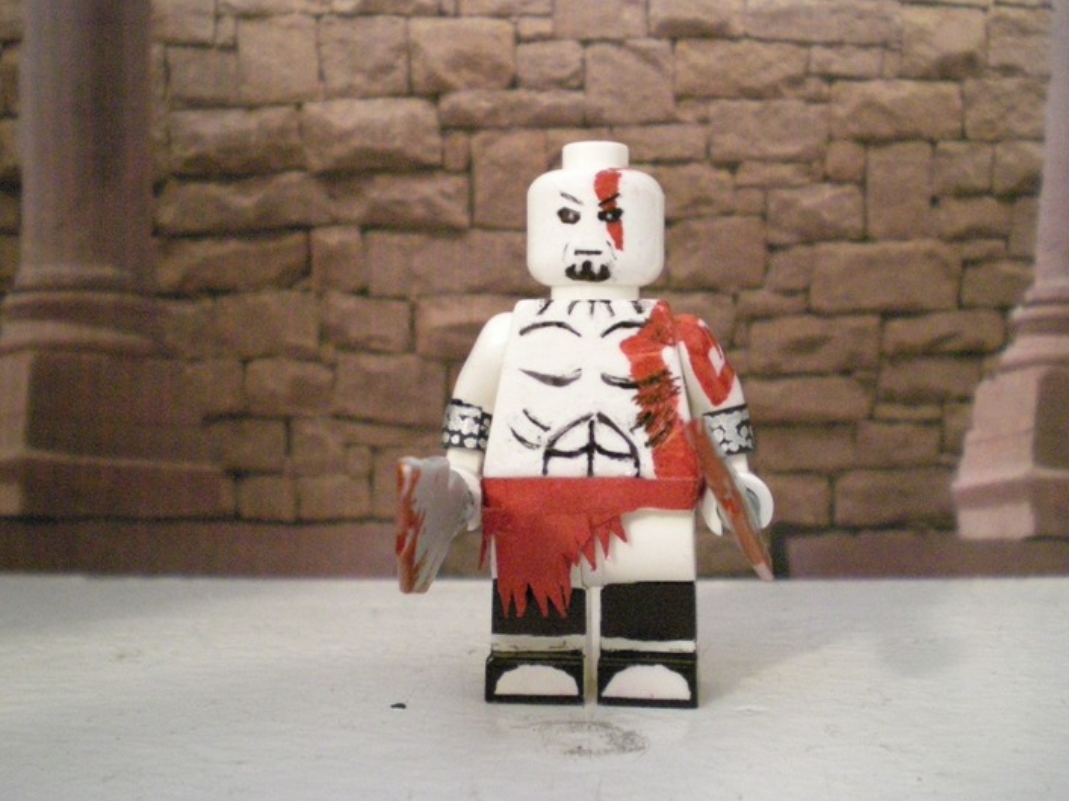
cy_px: 355
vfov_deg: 33.6
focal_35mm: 43
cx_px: 552
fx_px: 1328
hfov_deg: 43.9
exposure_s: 1/7
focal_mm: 6.3
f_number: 3.1
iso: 800
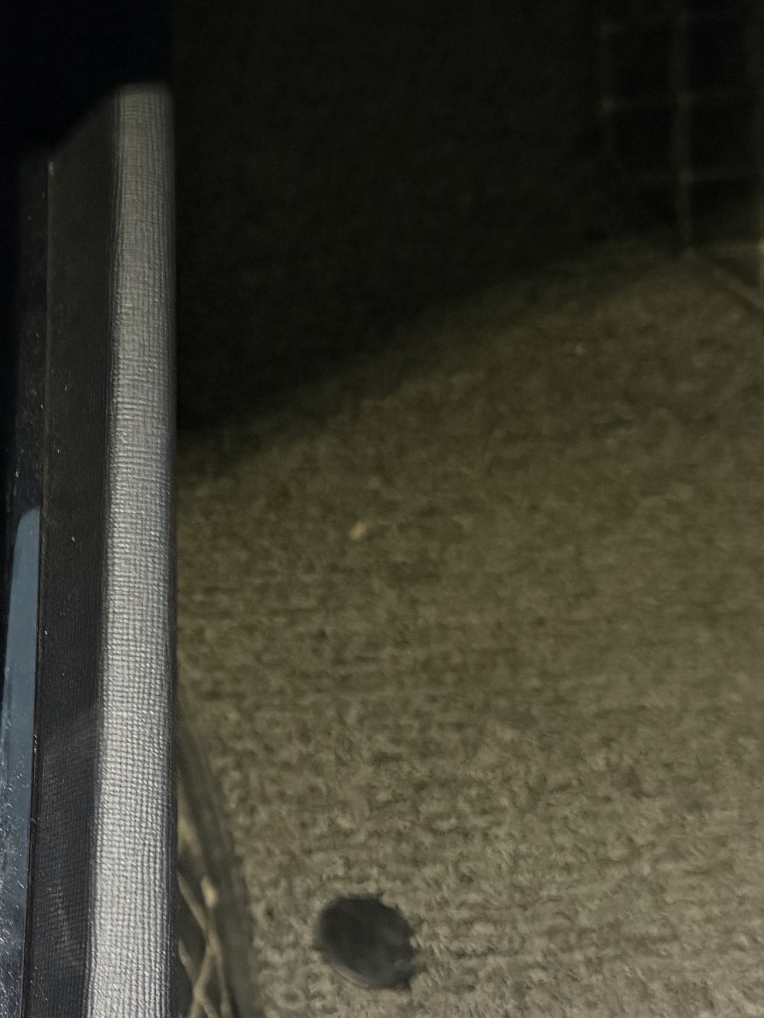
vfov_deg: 29.9
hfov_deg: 21.3
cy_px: 726
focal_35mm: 64
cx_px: -164
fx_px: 1883
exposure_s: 1/35
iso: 1000
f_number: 1.78
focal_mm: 6.76
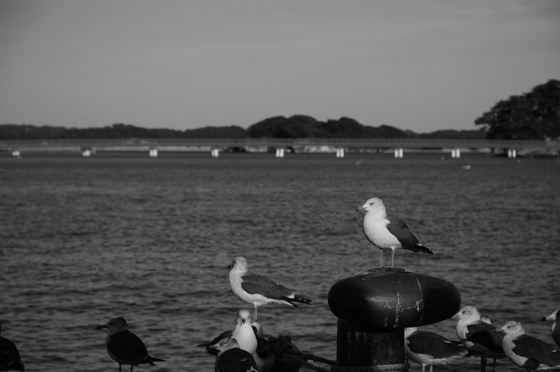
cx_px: 280
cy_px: 186
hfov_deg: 16.1
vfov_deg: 10.7
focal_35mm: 128
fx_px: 1981
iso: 200
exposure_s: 1/800
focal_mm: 85
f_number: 7.1
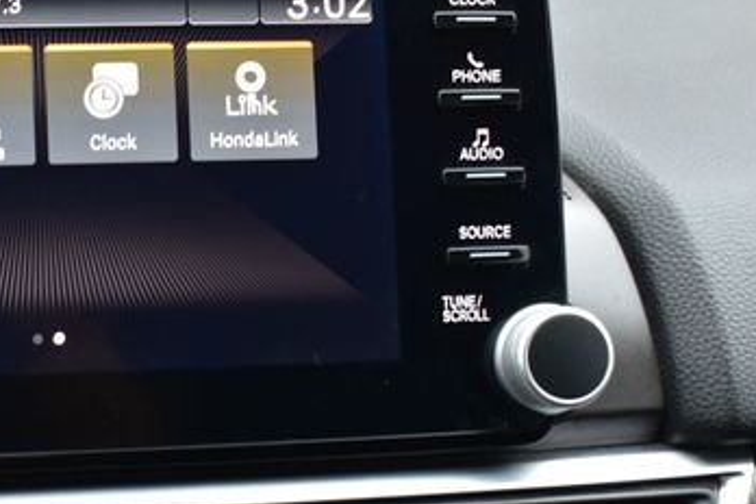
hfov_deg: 28.2
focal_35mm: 69
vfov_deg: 19.7
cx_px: 85
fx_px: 1447
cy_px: 300
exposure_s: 1/15
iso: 400
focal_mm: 25
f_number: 6.3
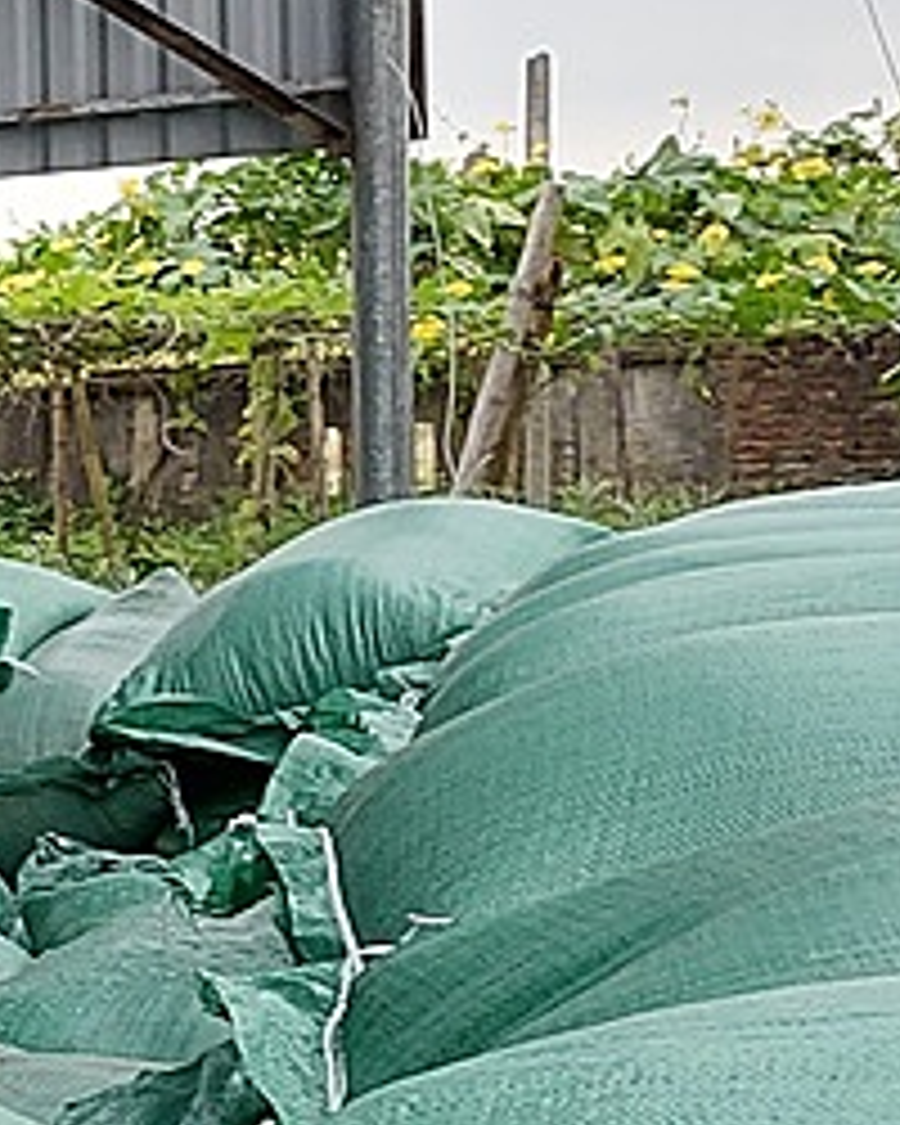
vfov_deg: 16.4
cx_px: -1426
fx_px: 3896
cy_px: 814
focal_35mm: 117
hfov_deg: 10.7
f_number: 1.8
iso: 64
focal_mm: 5.23
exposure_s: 1/60
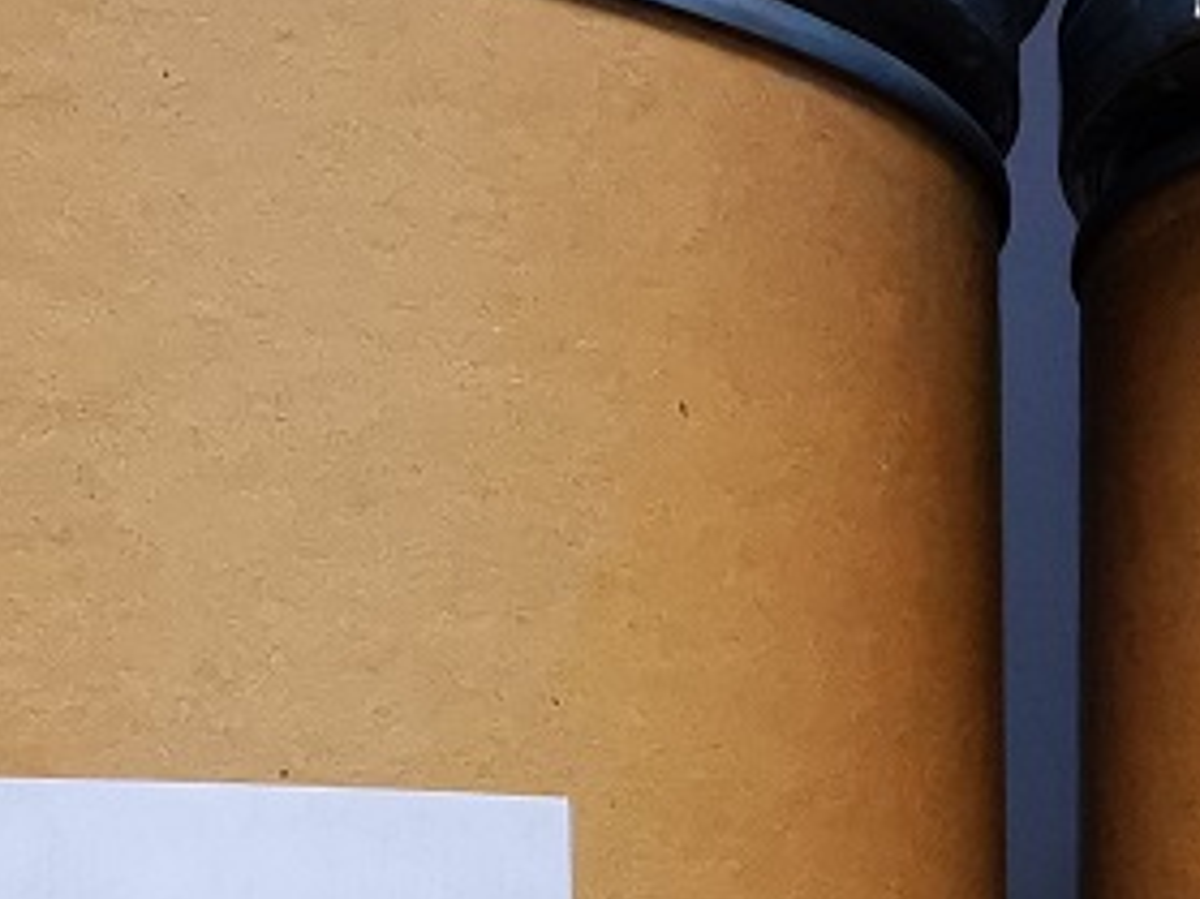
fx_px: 4020
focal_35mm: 116
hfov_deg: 16.8
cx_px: 1049
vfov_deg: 12.4
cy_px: 1157
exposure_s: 1/33.3
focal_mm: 4.75
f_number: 1.8
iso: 400
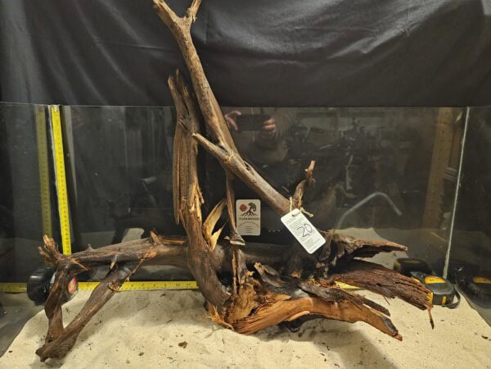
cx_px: 246
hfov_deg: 73.9
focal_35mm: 23
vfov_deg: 58.9
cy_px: 184
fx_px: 326
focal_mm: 5.4
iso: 1250
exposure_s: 1/20
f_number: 1.8
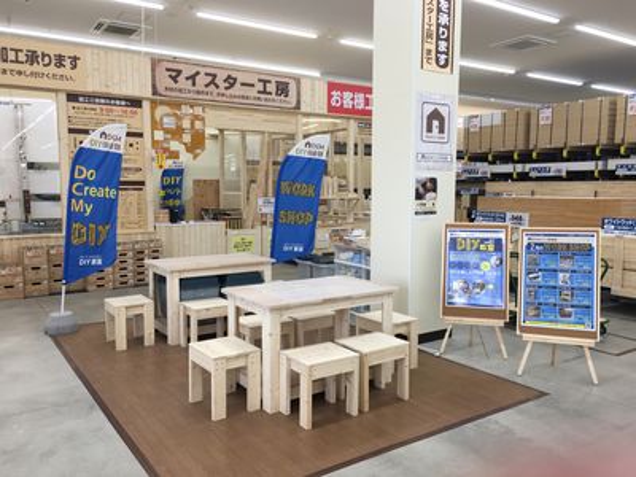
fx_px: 533
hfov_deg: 61.7
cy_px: 238
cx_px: 318
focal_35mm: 29
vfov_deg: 48.2
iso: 32
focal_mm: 4.15
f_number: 2.2
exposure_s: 1/60
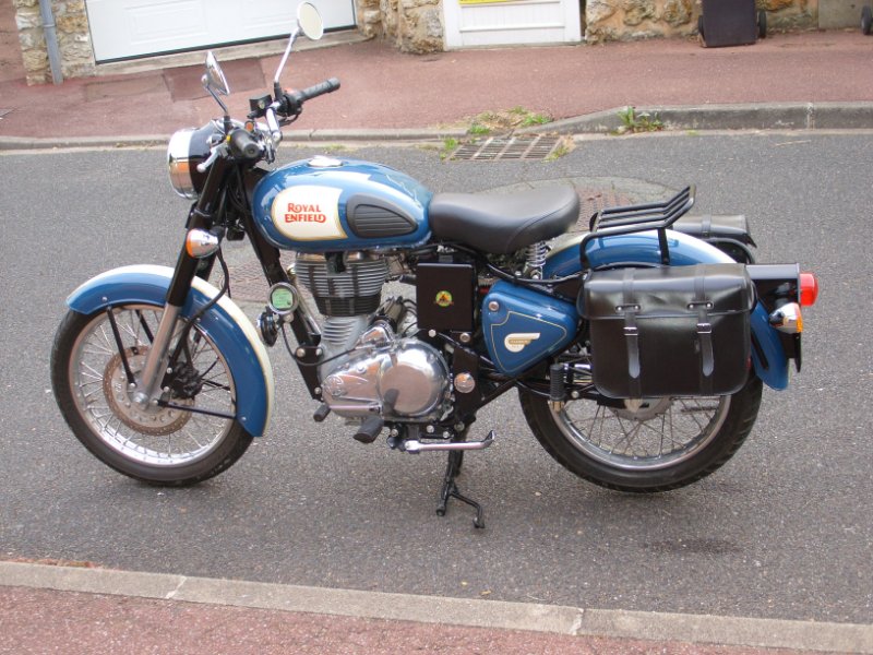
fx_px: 1362
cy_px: 328
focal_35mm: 54
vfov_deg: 27.0
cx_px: 436
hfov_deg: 35.5
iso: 100
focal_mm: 11.17
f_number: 3.1
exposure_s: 1/42
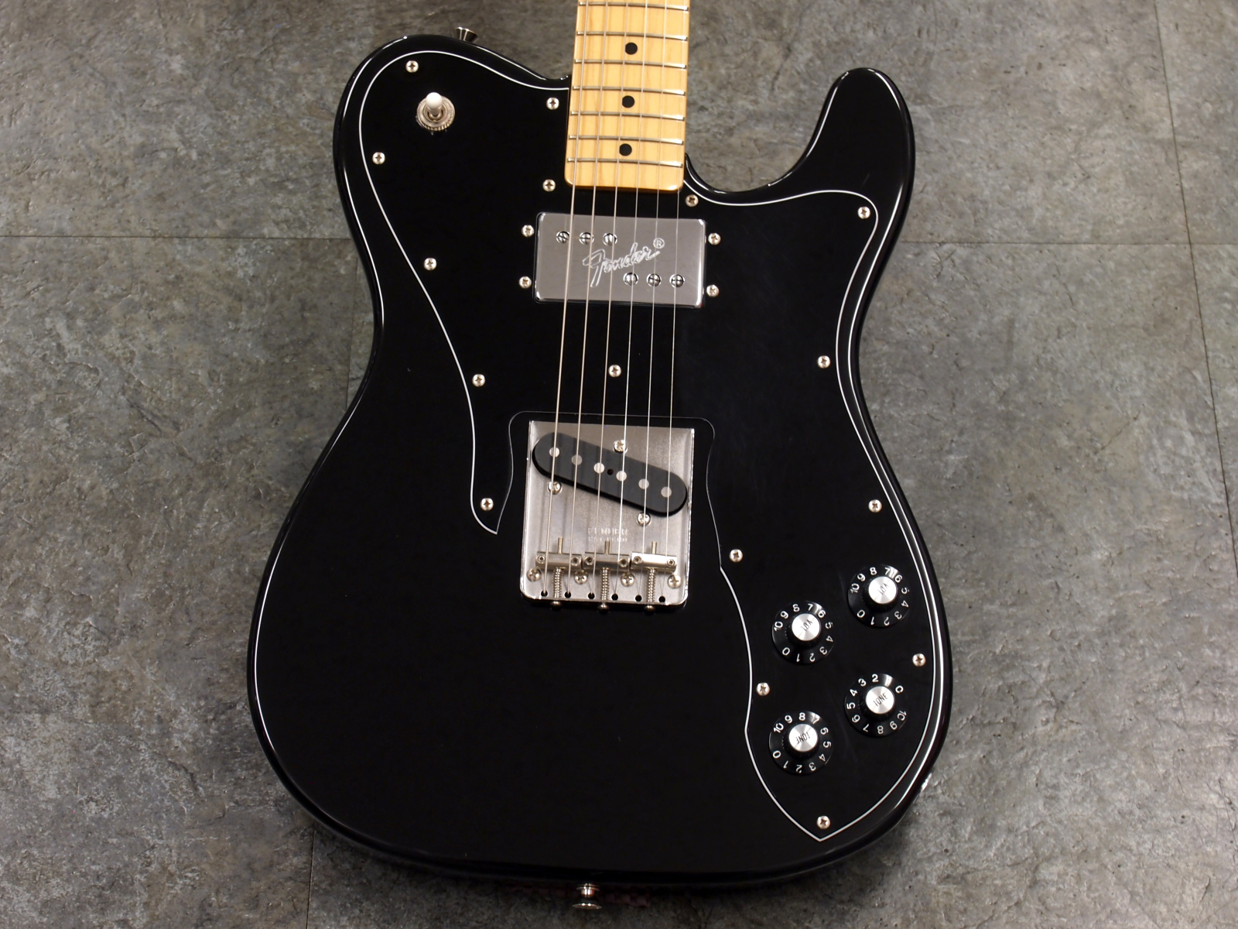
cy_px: 464
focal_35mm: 82
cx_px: 619
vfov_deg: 18.0
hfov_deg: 23.8
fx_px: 2933
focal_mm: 41
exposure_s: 1/4
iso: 200
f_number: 8
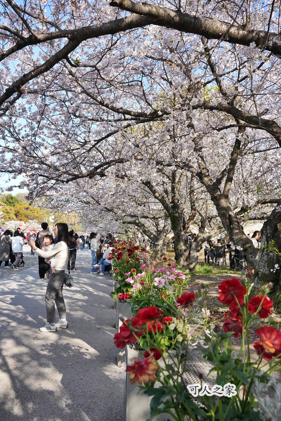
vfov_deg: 67.0
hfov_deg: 47.6
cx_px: 140
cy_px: 210
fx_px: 318
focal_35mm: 27
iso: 2000
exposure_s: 1/1250
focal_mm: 27.2
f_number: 8
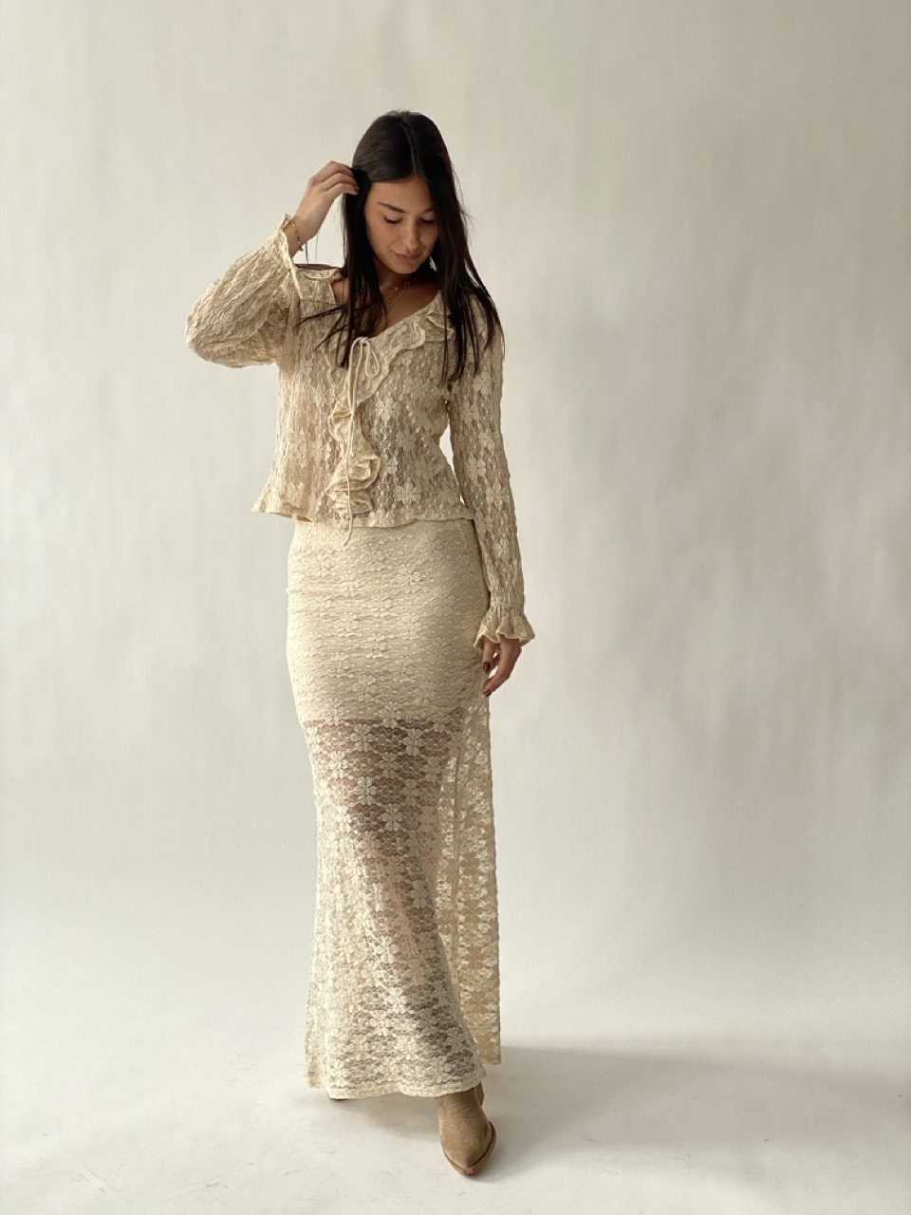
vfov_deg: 36.8
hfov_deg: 28.0
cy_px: 608
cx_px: 456
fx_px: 1825
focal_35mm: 52
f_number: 2
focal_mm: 6
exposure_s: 1/100
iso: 50
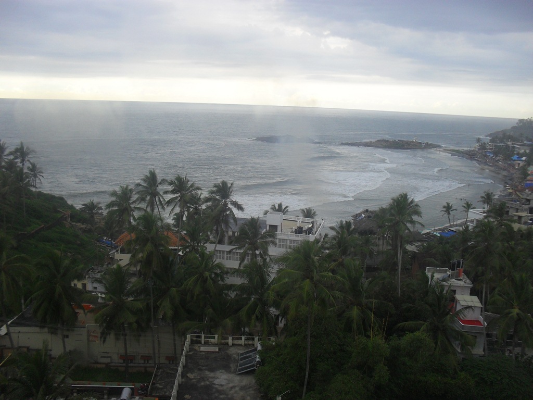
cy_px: 200
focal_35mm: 35
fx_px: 539
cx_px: 266
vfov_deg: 40.7
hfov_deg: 52.6
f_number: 3.2
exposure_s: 1/60
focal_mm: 6.3
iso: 100
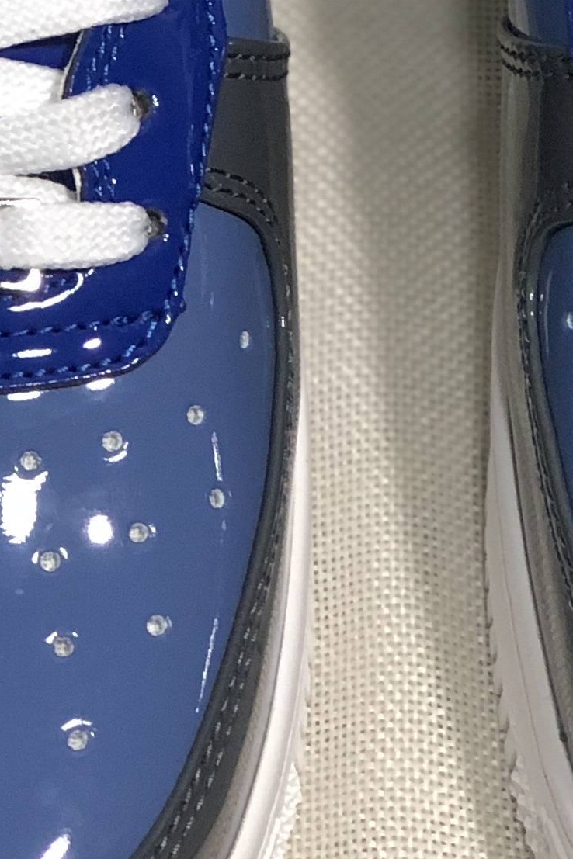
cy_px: -154
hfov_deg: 6.4
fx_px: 5157
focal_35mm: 216
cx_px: 457
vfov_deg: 9.4
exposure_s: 1/30
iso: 160
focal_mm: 6.6
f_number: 2.8
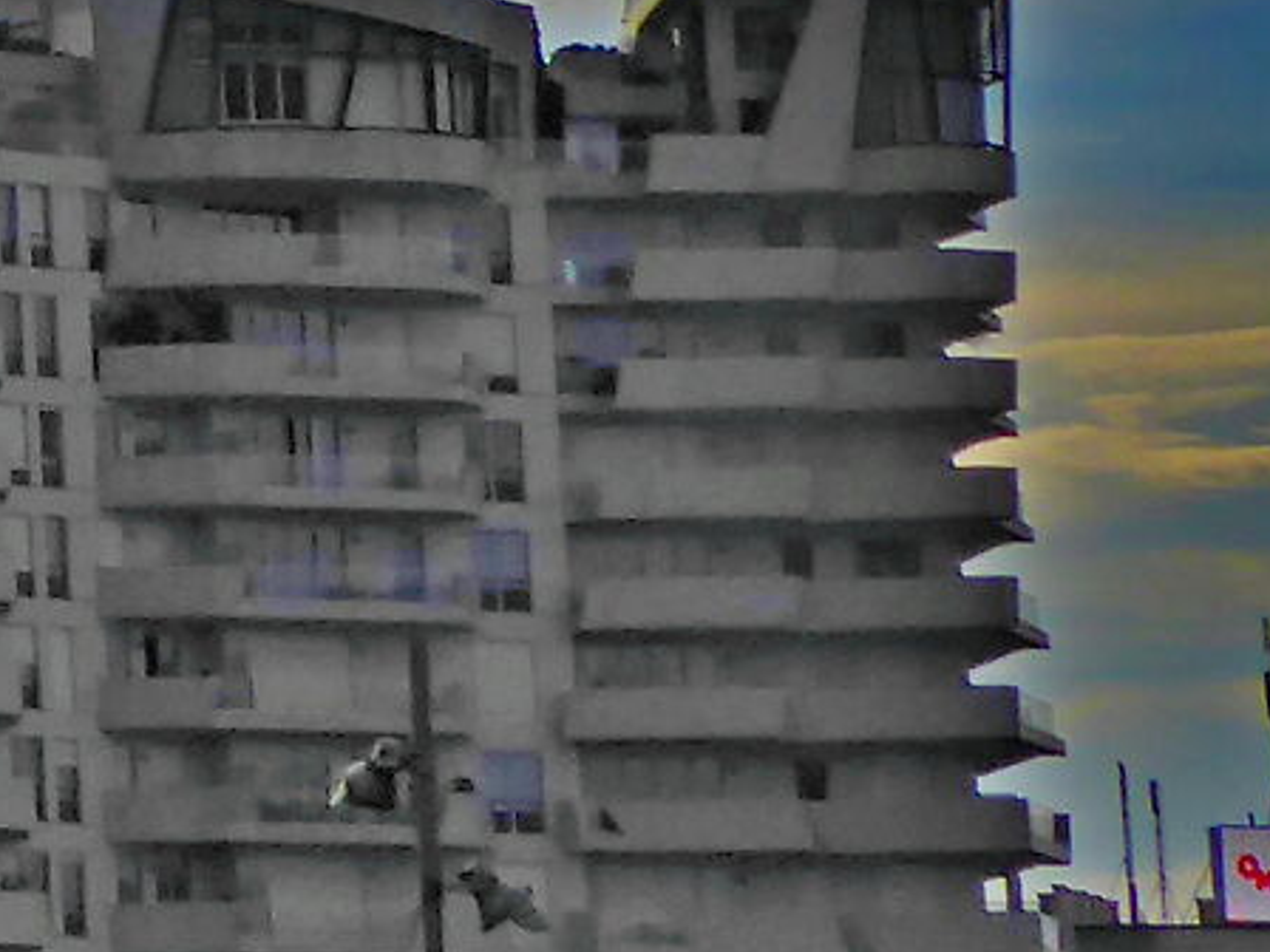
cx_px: -2010
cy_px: -935
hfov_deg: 7.3
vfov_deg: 5.8
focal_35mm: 252
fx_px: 9245
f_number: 5
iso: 80
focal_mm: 8.4
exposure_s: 1/1600
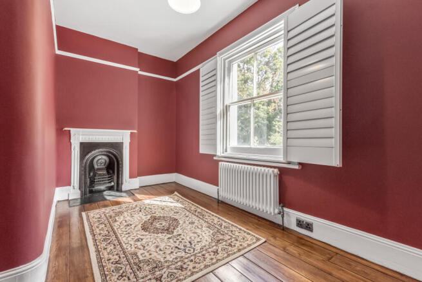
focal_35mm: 15
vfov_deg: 77.4
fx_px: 176
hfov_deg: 100.4
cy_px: 141
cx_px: 211
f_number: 7.1
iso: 400
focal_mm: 10
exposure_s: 1/50
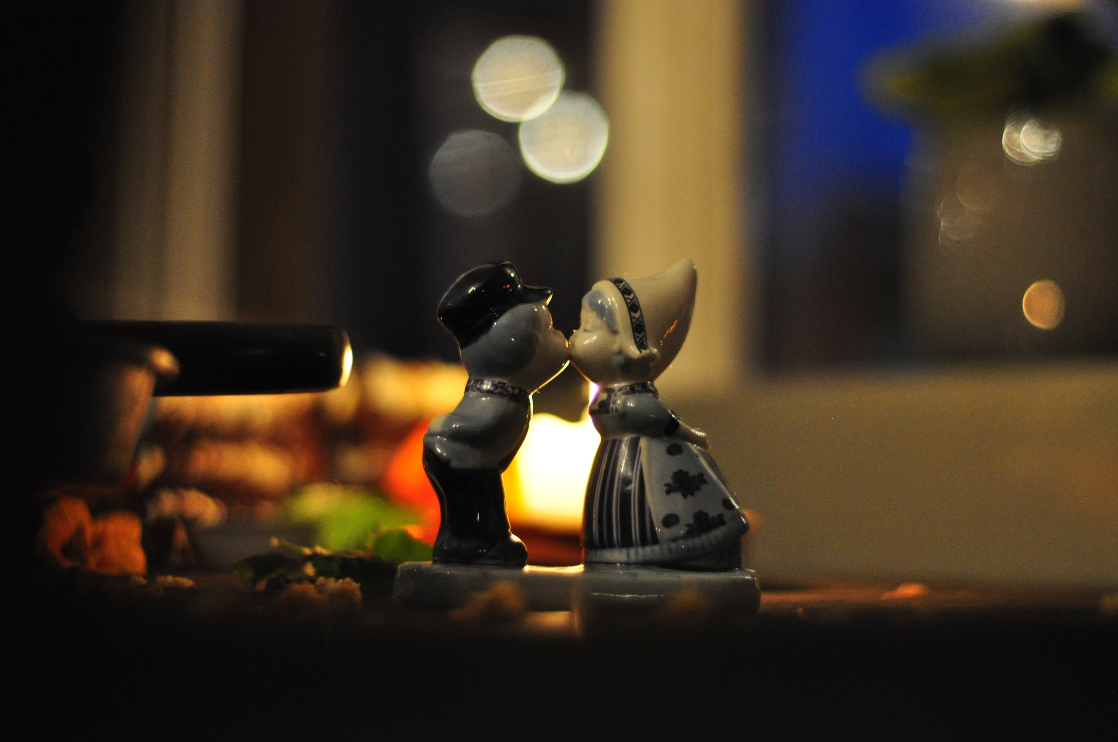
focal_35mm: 75
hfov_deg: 27.0
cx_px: 559
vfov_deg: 18.1
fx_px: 2326
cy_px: 371
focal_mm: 50
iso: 1600
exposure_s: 1/50
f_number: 1.8
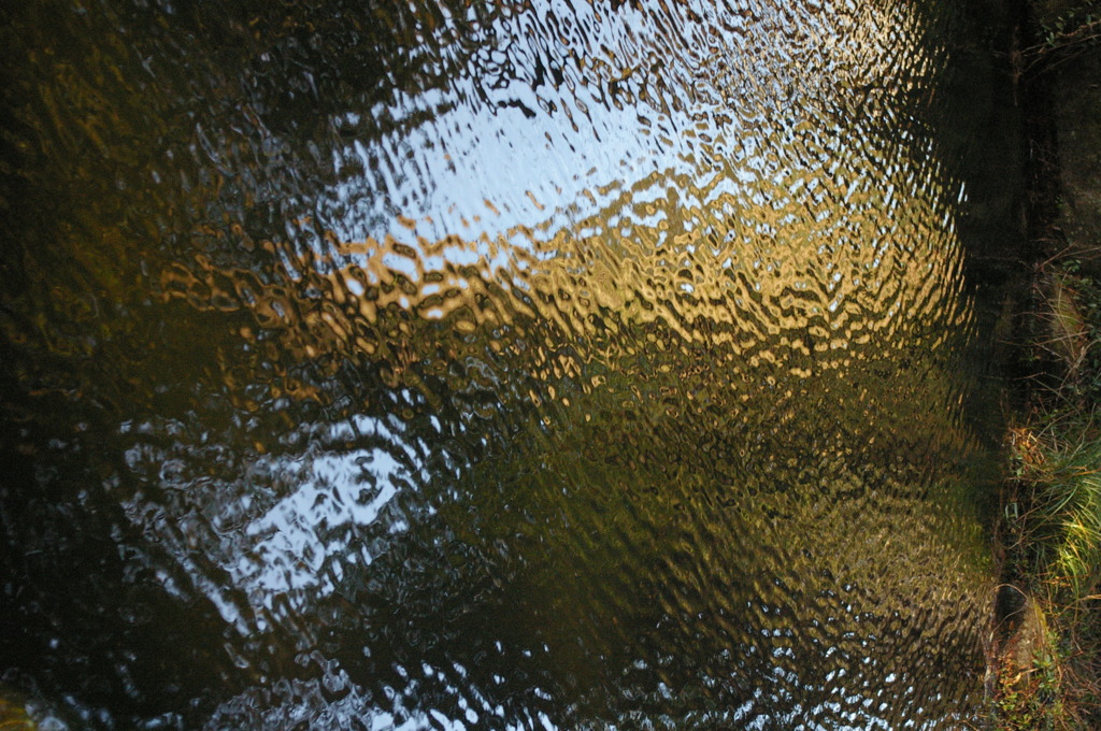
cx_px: 550
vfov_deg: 16.5
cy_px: 366
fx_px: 2520
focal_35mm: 82
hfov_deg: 24.6
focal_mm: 55
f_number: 5.6
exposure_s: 1/60
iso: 1600
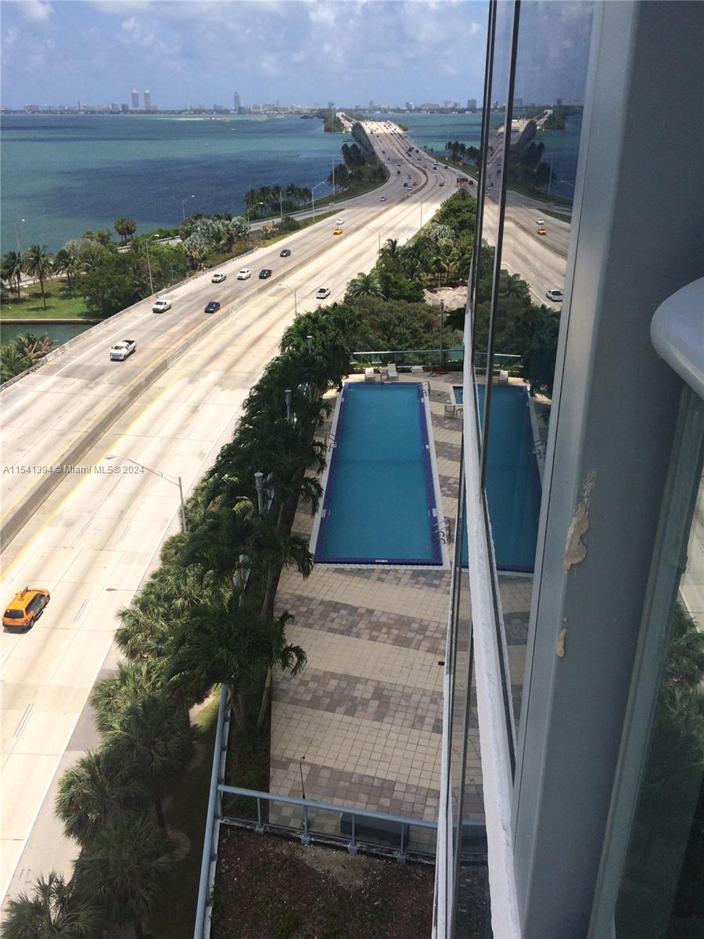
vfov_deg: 61.7
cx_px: 352
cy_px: 470
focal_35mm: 29
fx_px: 786
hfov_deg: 48.2
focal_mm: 4.15
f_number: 2.2
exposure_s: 1/3425
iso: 32
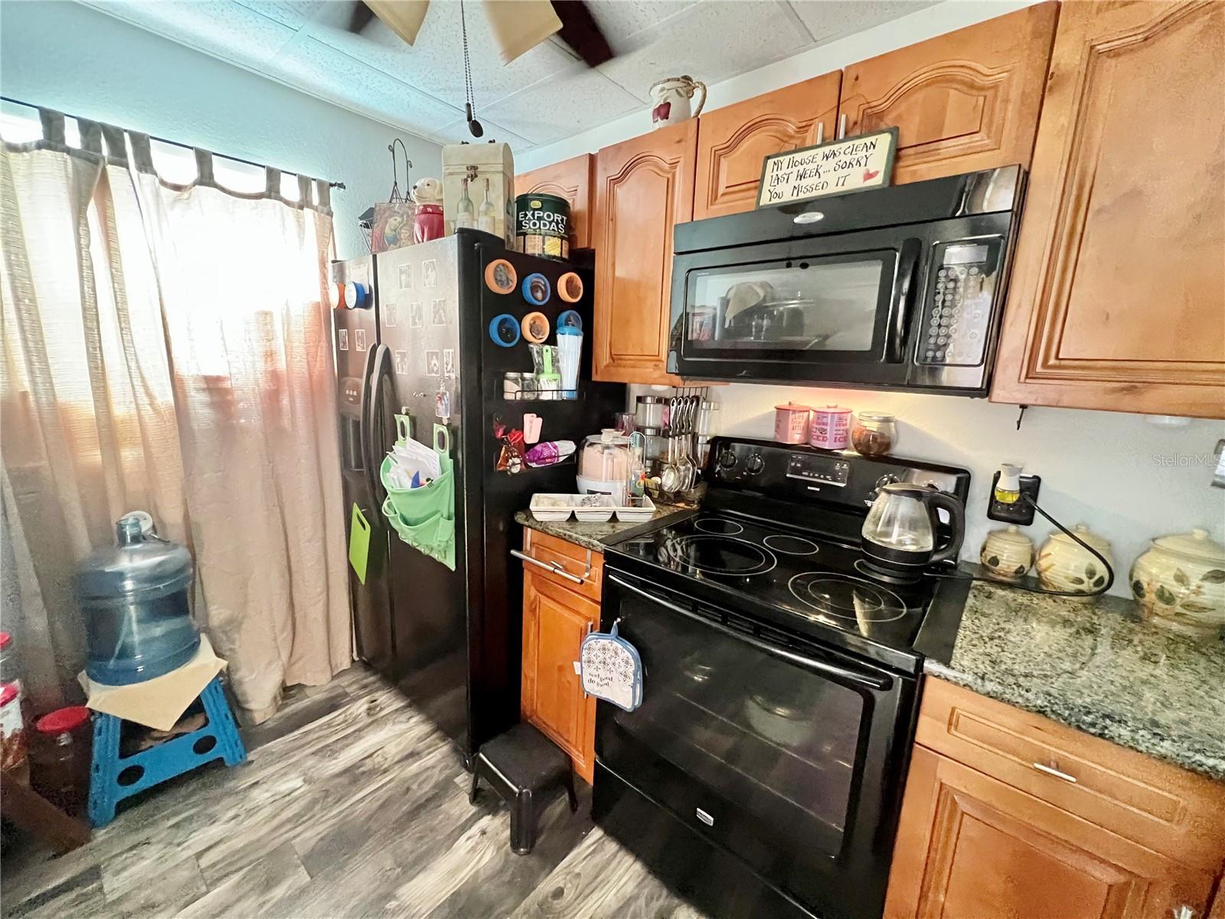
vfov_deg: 89.9
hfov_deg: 106.2
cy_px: 460
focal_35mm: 13
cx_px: 612
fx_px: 460
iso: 800
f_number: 1.8
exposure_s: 1/40
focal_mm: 1.57
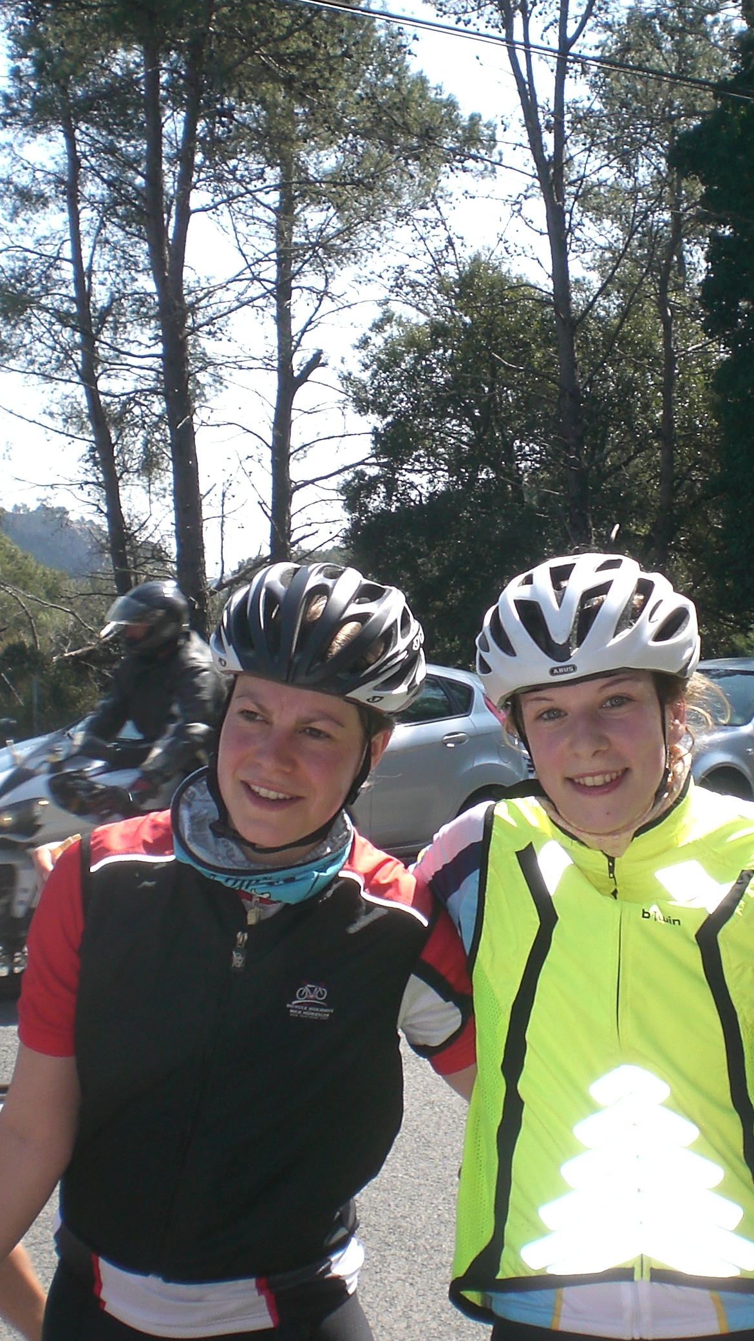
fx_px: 1991
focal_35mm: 56
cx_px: 572
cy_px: 668
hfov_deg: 21.3
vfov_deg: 37.2
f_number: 4.4
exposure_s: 1/250
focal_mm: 6.3
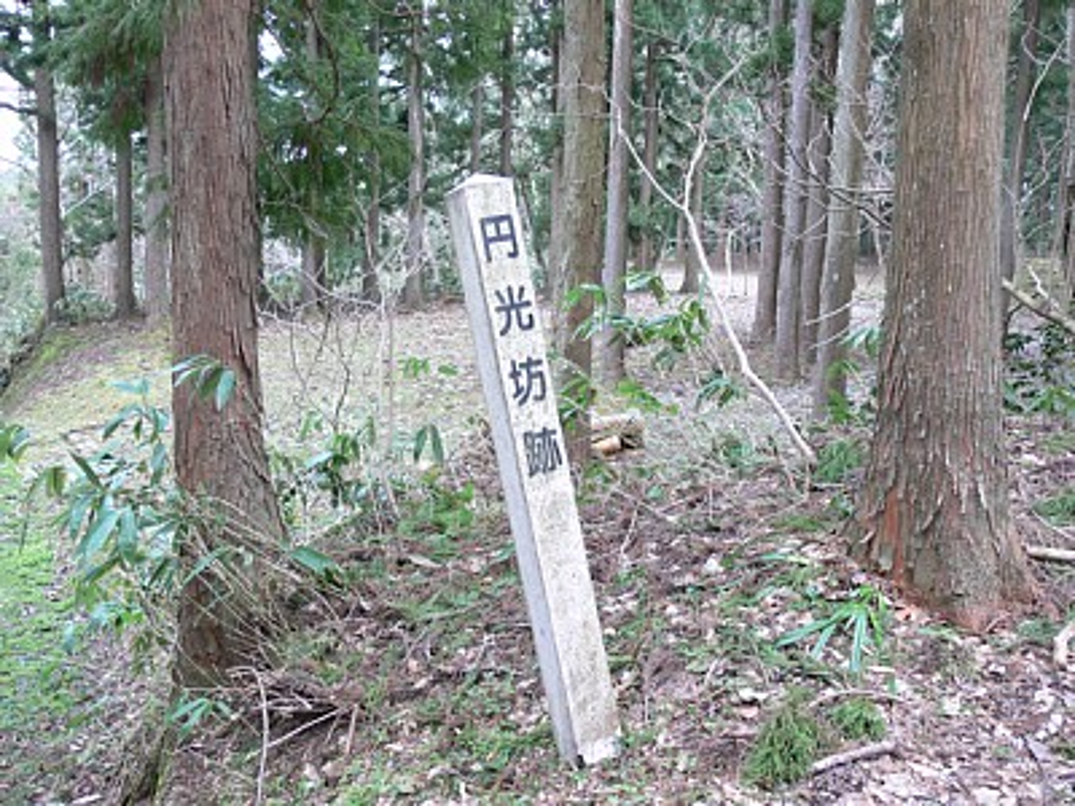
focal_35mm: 35
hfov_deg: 52.6
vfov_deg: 40.7
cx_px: 538
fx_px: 1087
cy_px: 403
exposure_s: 1/30
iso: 80
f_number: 2.8
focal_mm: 7.4
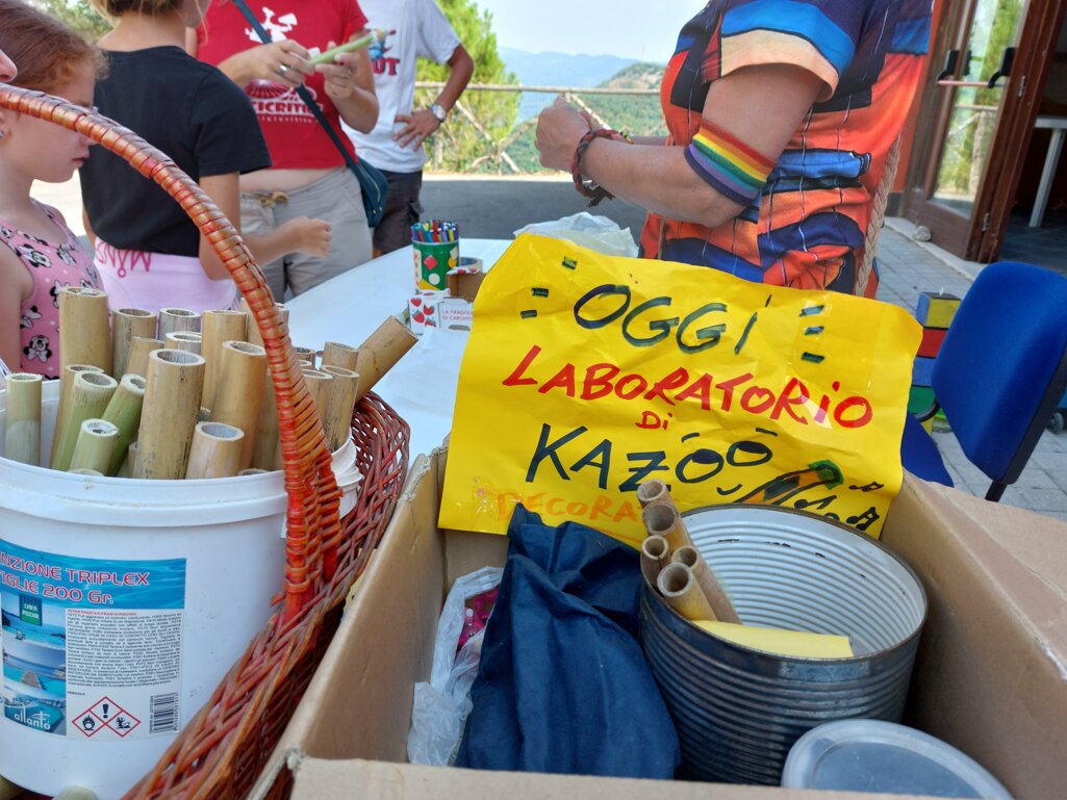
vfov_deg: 54.9
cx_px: 534
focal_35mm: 25
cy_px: 400
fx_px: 771
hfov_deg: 69.4
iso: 25
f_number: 1.8
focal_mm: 5.23
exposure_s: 1/275
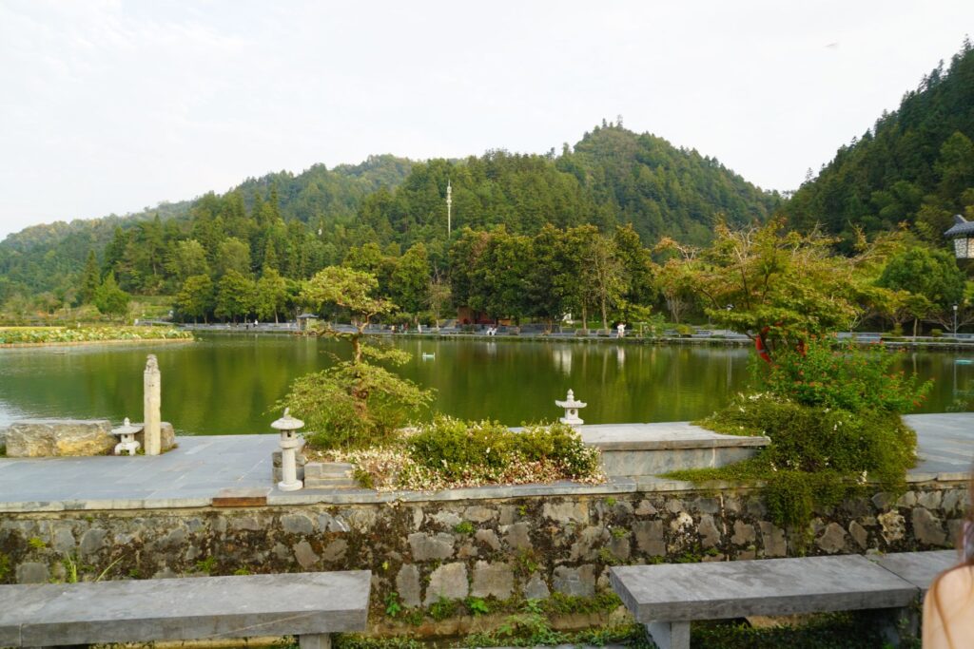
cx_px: 487
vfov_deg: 50.4
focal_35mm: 26
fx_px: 690
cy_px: 324
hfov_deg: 70.4
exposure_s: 1/60
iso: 100
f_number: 4.5
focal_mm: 17
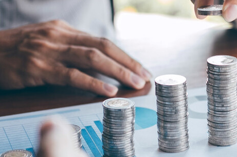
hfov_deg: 14.7
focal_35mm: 138
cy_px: 89
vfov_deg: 9.9
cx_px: 234
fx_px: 907
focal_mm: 35
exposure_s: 1/125
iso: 200
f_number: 2
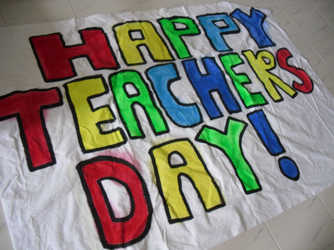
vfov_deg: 40.7
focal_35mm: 35
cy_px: 125
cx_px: 167
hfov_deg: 52.6
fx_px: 338
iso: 400
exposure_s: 1/22
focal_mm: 6.3
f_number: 3
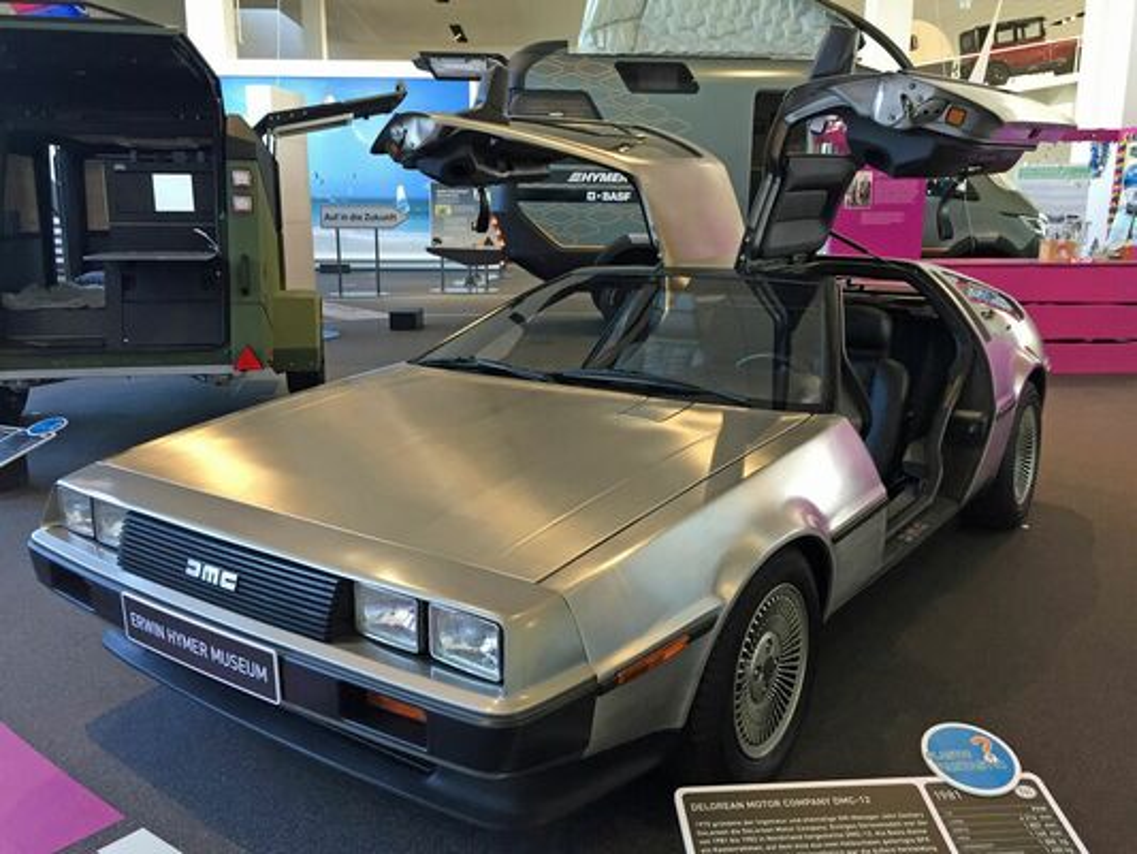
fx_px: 953
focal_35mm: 29
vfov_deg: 48.2
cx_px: 568
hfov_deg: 61.6
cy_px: 427
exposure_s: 1/33
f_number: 2.2
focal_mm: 4.15
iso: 50
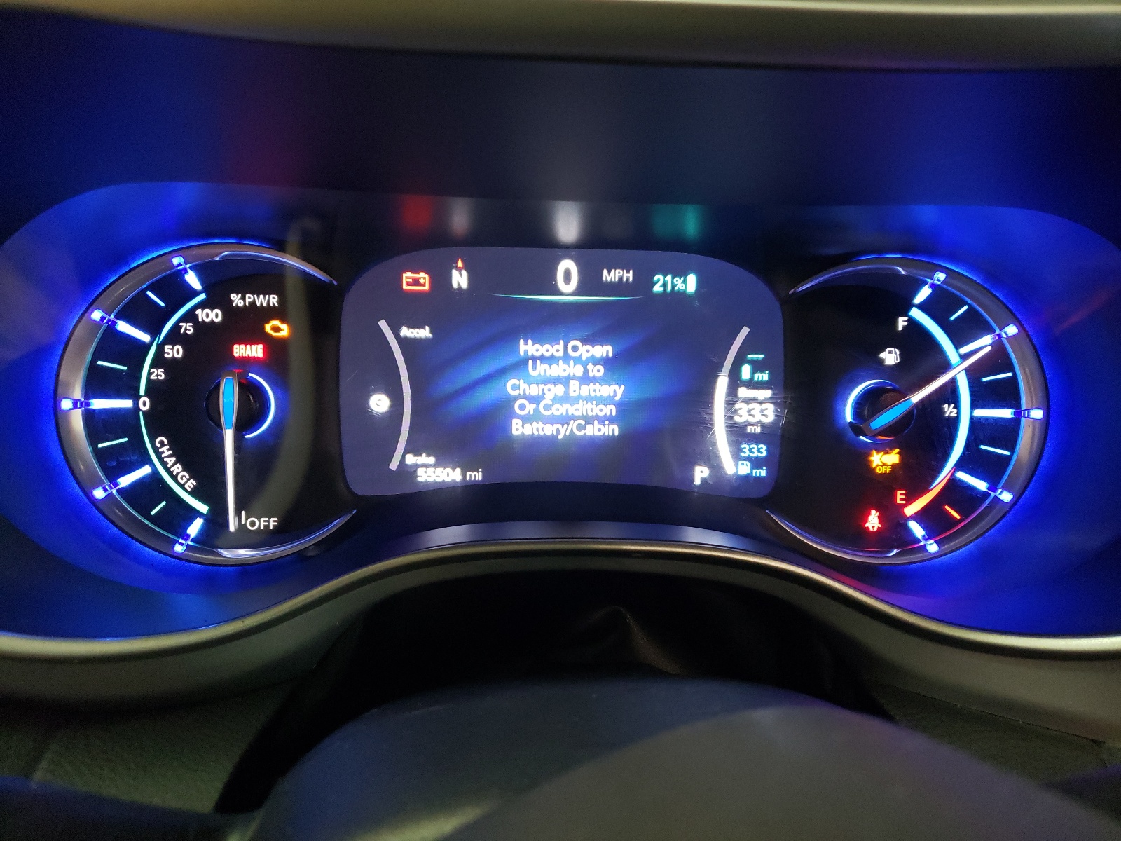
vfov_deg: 53.1
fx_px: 842
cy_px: 420
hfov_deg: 67.3
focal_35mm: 26
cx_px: 560
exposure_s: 1/30
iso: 357
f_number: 1.5
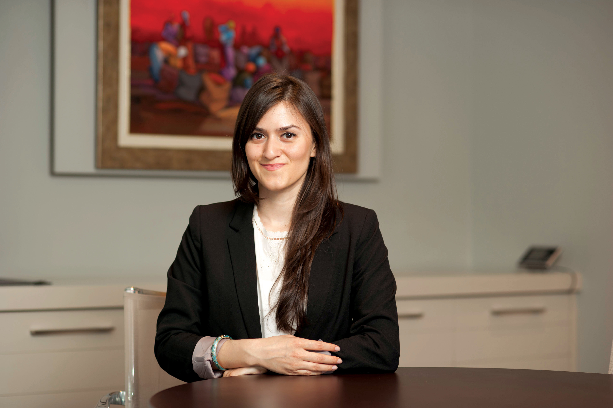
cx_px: 306
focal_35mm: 85
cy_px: 204
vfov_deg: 16.1
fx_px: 1446
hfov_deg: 23.9
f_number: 2.8
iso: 125
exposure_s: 1/125
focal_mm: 85
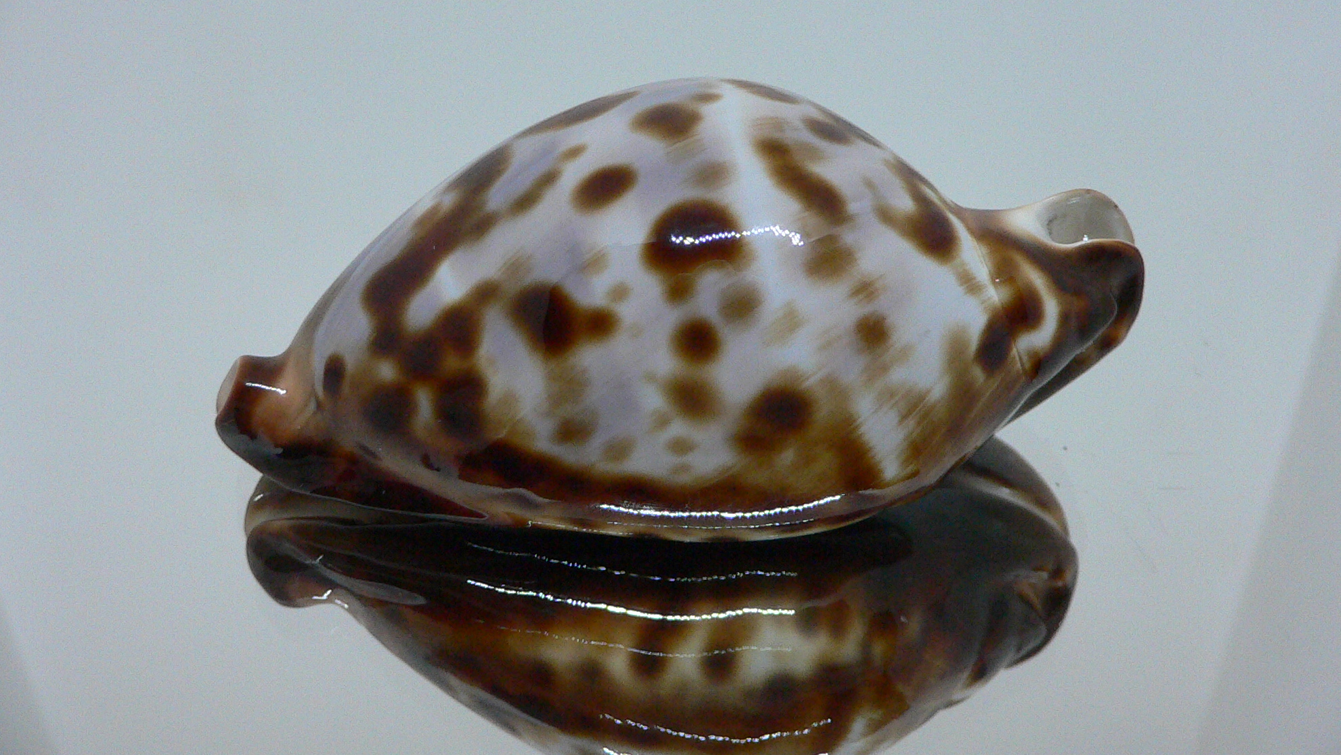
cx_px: 674
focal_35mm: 39
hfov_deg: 51.6
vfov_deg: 30.4
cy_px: 332
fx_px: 1387
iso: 200
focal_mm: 4.6
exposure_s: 1/50
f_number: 2.8
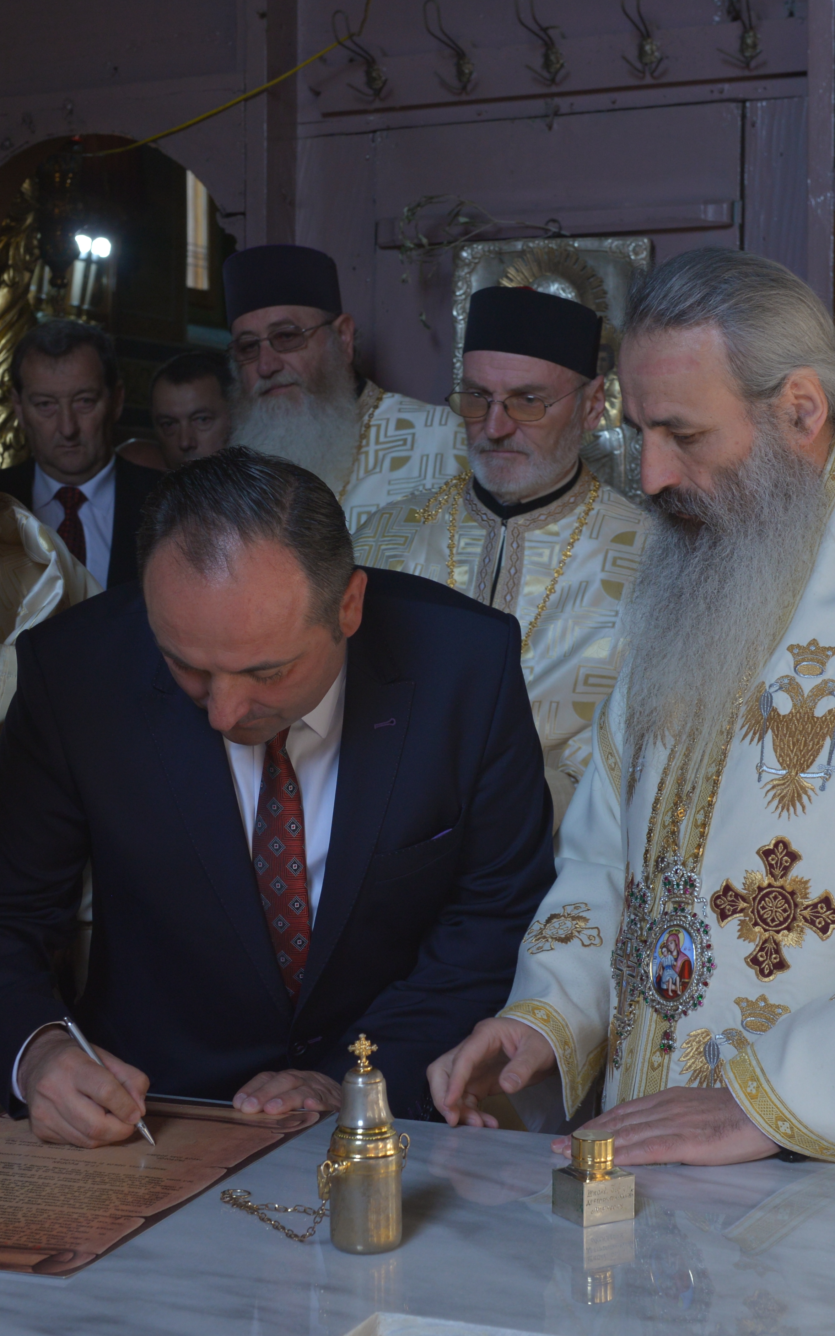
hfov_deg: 20.9
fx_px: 2257
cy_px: 703
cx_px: 499
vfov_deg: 33.0
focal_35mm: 62
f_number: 5.6
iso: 400
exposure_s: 1/125
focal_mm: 38
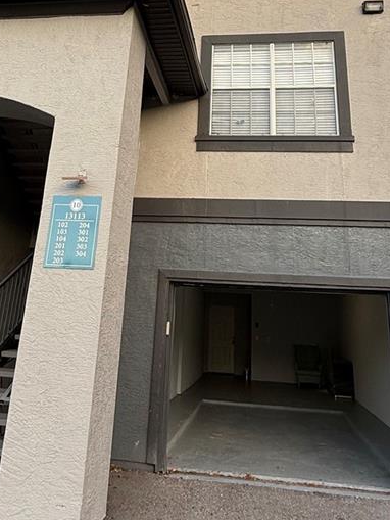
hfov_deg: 42.9
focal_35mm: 33
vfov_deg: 53.1
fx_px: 496
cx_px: 182
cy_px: 136
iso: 50
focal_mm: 2.22
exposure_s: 1/99
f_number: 2.2
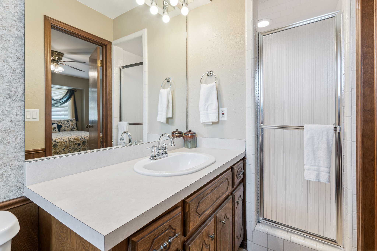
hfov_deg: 96.7
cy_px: 126
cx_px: 188
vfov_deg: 73.8
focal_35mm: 16
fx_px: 168
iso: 200
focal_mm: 16
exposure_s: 1/25
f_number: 7.1
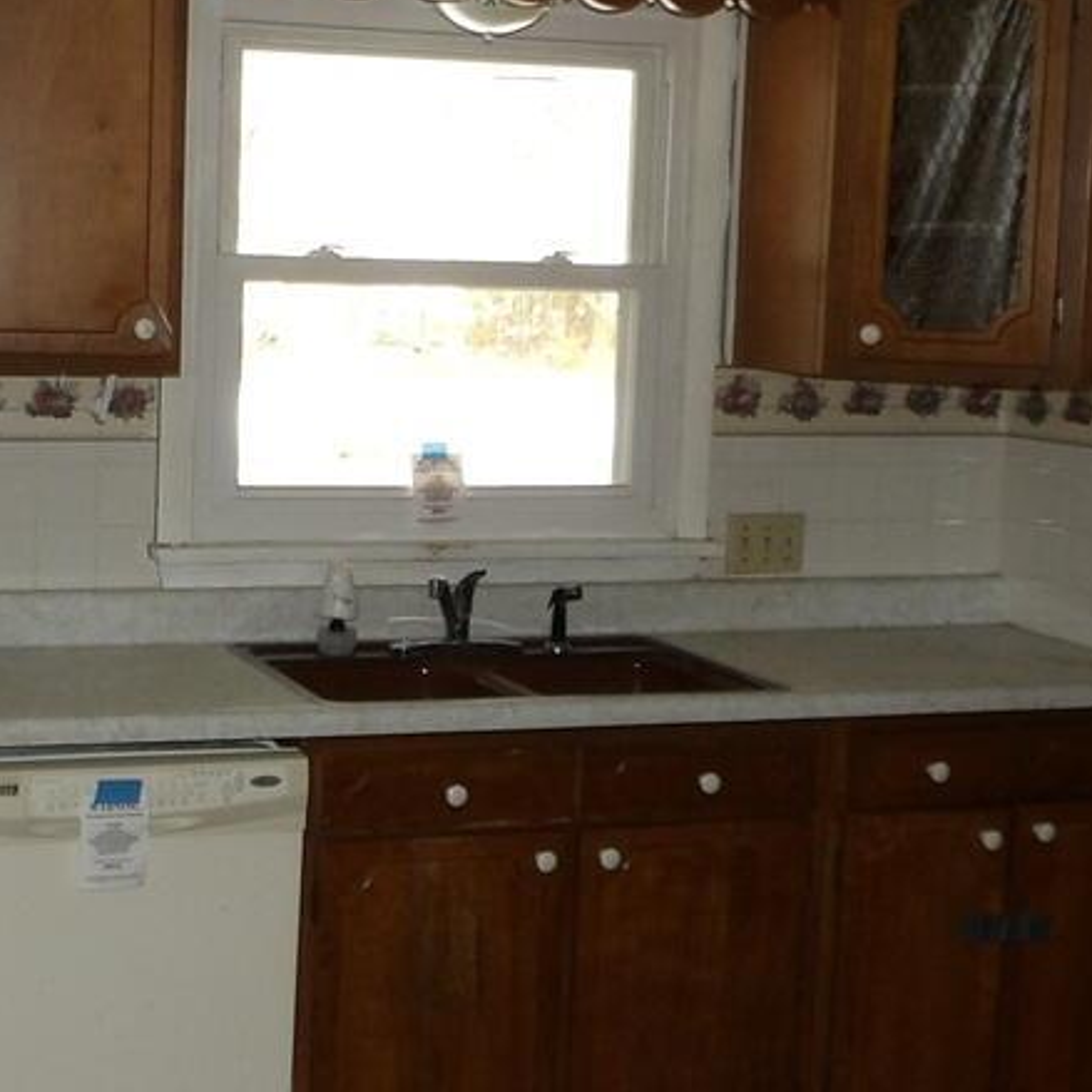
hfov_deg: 28.0
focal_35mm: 60
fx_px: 2141
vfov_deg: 28.6
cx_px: 214
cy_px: 512
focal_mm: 4.2
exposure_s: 1/30
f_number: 4.1
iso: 200
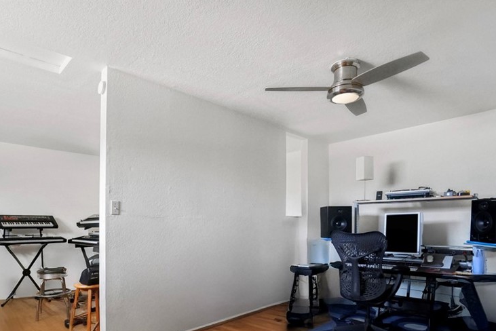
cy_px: 230
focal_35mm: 21
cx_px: 224
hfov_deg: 81.0
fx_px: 289
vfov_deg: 57.7
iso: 6400
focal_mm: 10
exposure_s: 1/30
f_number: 9
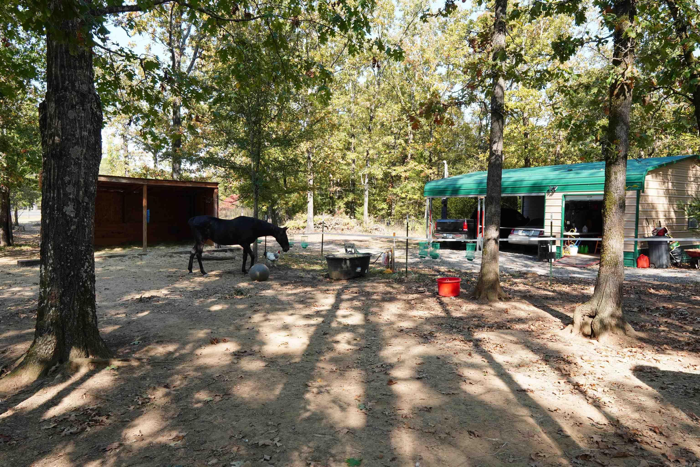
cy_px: 234
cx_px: 350
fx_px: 467
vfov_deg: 53.1
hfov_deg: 73.7
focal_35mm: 24
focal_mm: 16
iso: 400
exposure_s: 1/200
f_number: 8
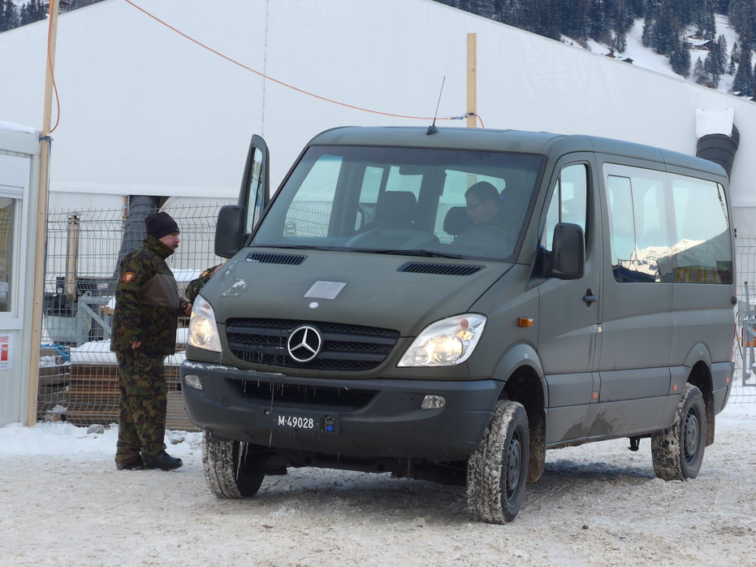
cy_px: 267
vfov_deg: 12.8
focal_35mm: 116
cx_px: 410
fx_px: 2533
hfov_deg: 17.0
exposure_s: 1/160
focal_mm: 18
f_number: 4.6
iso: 80
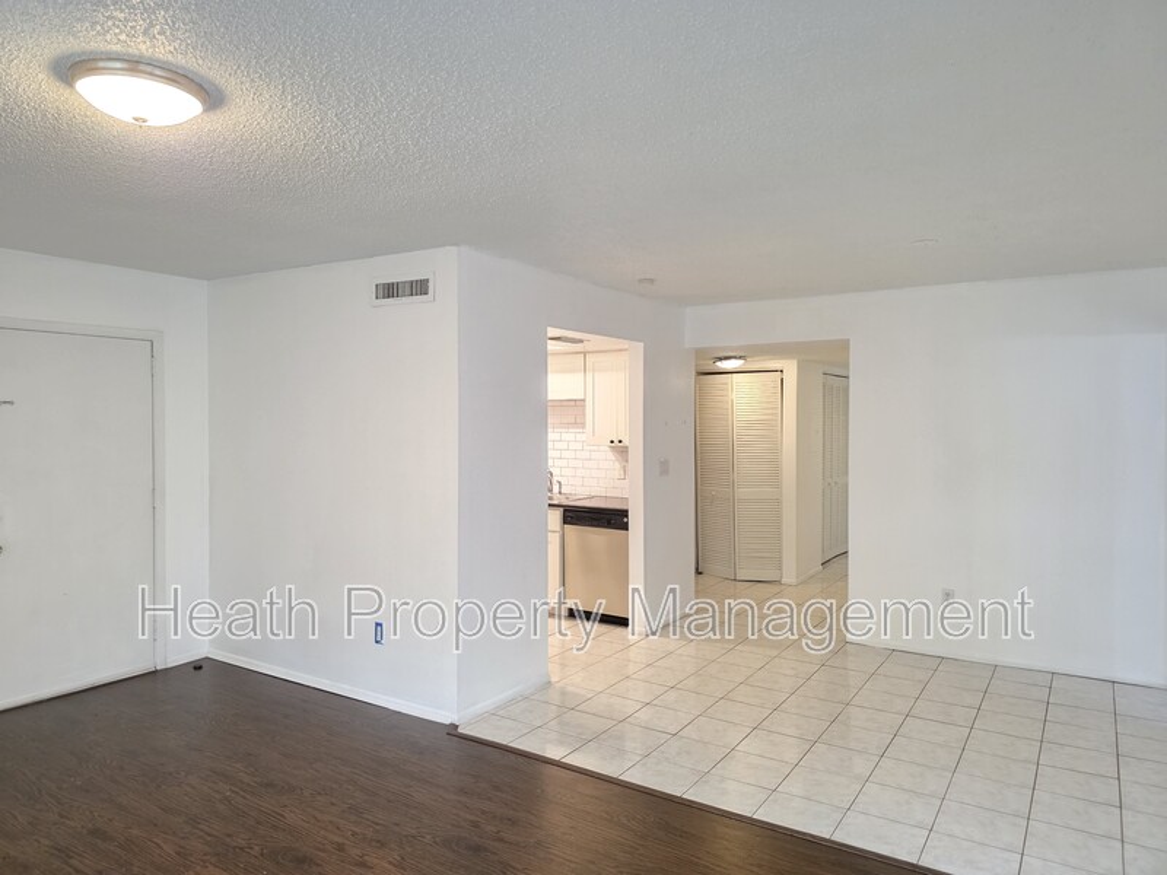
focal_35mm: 23
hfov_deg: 73.9
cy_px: 438
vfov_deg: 58.9
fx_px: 775
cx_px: 584
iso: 640
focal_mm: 6.3
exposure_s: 1/120
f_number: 1.7
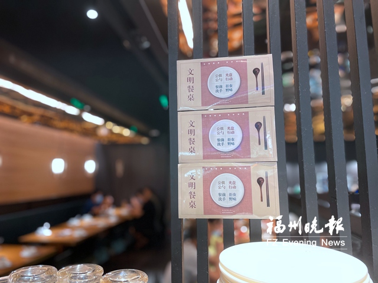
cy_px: 142
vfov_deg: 53.1
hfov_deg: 67.3
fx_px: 284
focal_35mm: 26
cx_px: 189
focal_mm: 4.2
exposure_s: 1/50
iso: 160
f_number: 1.6
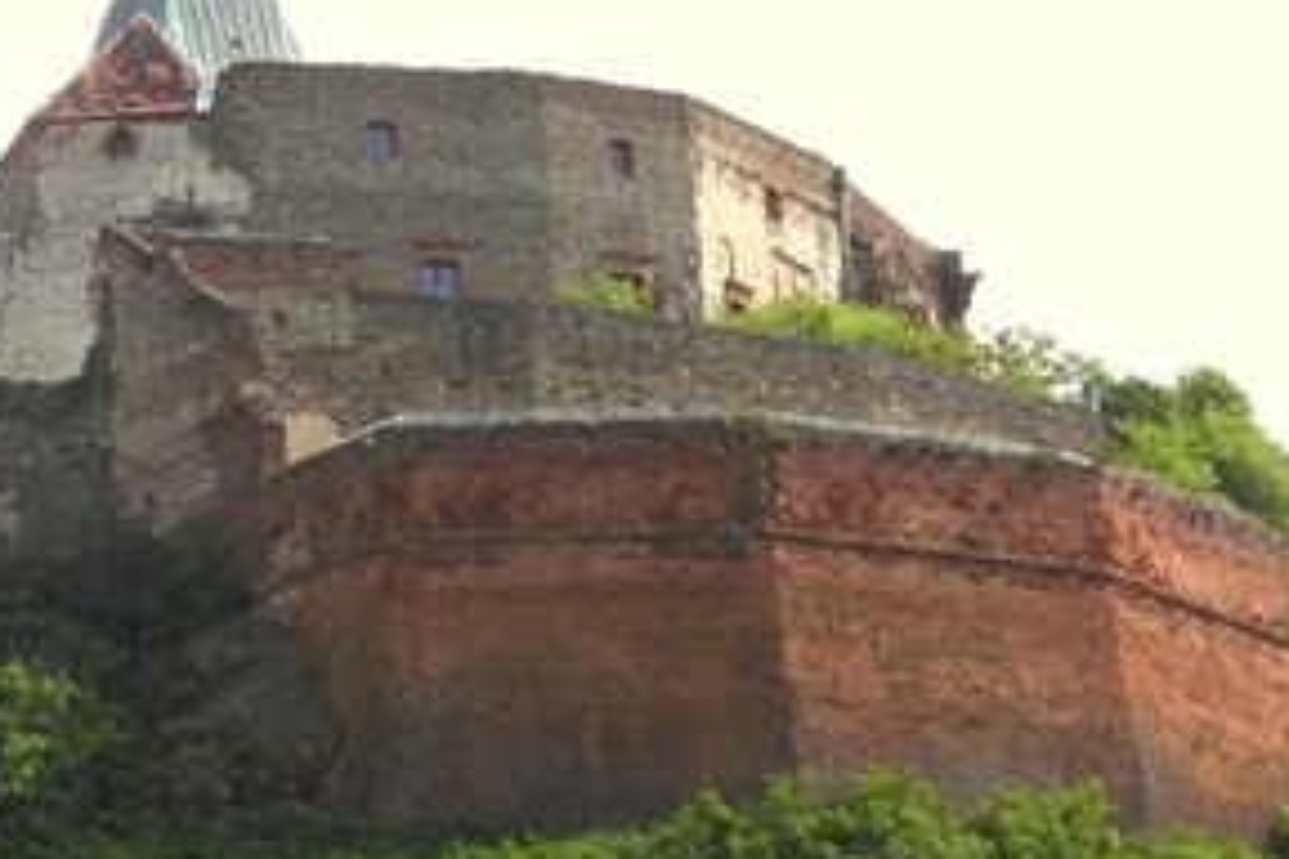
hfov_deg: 6.2
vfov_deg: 4.1
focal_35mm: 332
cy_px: 358
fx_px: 11887
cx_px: 9
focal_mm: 20.5
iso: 100
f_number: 4
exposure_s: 1/1000
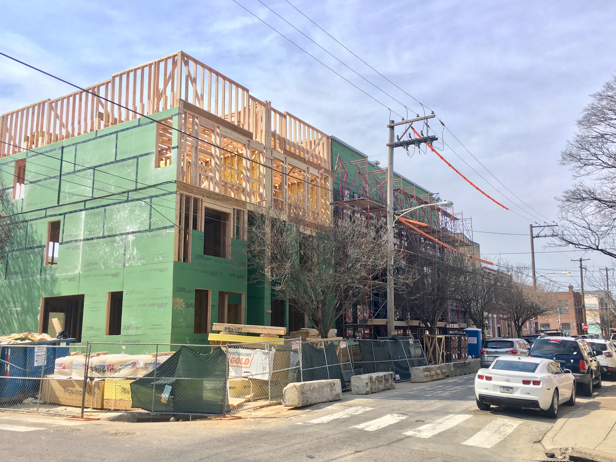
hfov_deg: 56.8
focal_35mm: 32
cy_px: 226
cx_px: 313
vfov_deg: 44.2
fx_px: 569
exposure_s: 1/864
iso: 25
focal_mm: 4.15
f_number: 2.2
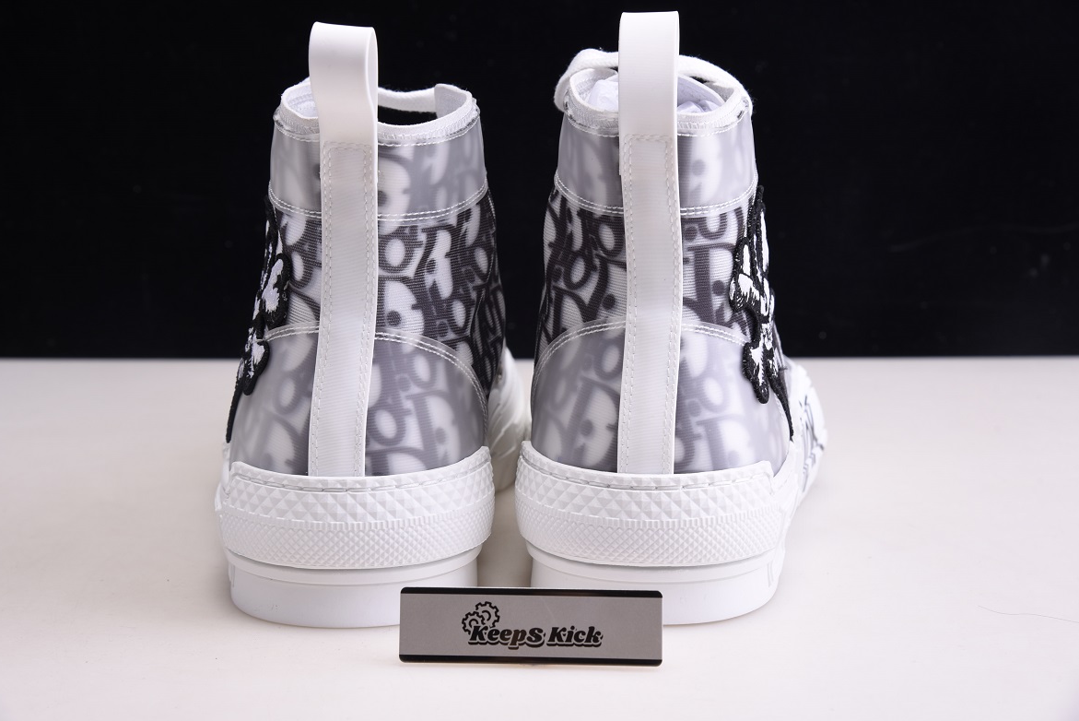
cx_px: 540
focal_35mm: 84
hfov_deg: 24.2
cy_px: 355
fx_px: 2519
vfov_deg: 16.3
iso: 100
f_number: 11
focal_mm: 82
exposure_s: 1/125
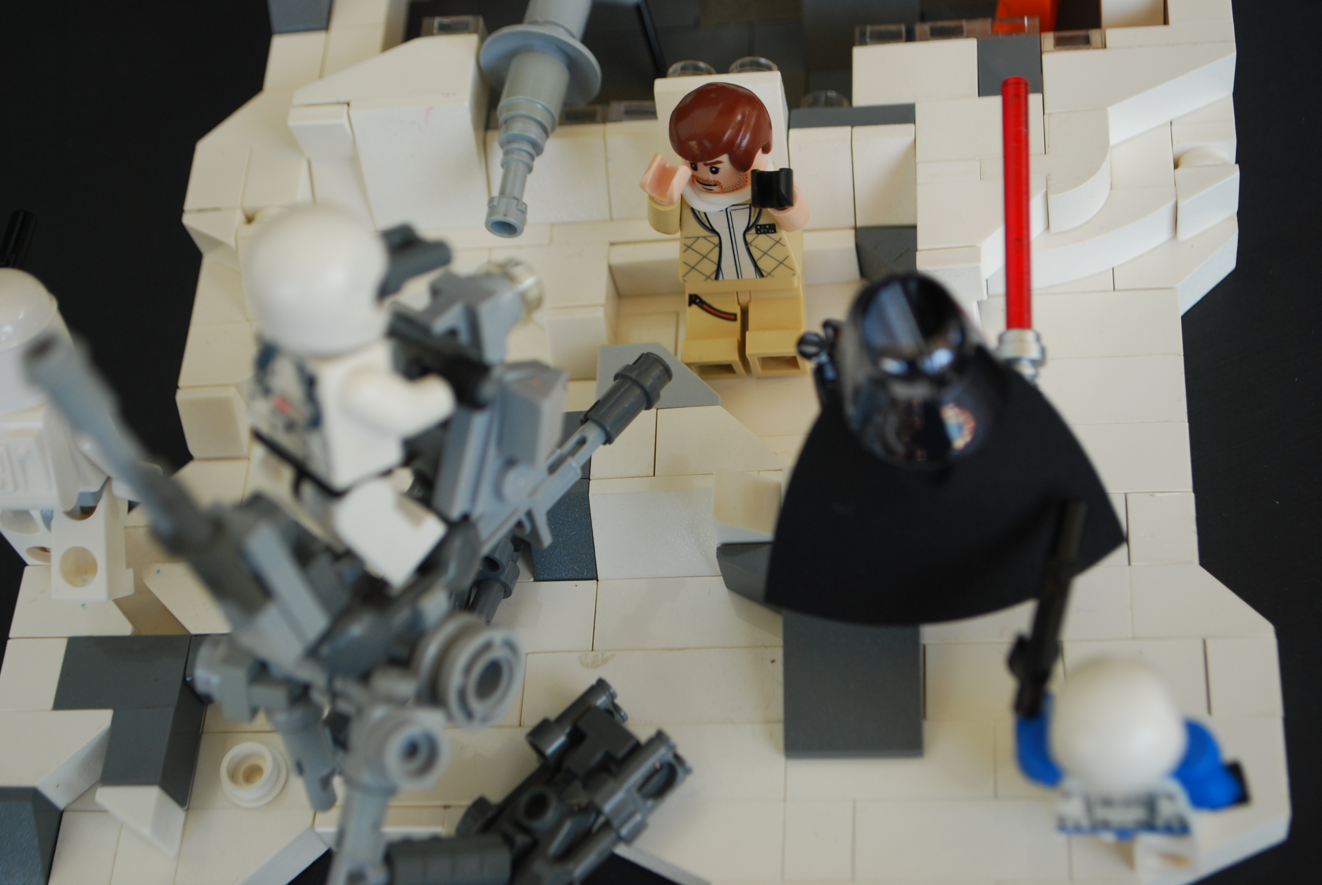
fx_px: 2206
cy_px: 442
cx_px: 661
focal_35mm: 60
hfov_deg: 33.4
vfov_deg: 22.7
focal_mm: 40
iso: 250
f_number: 5.3
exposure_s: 1/60
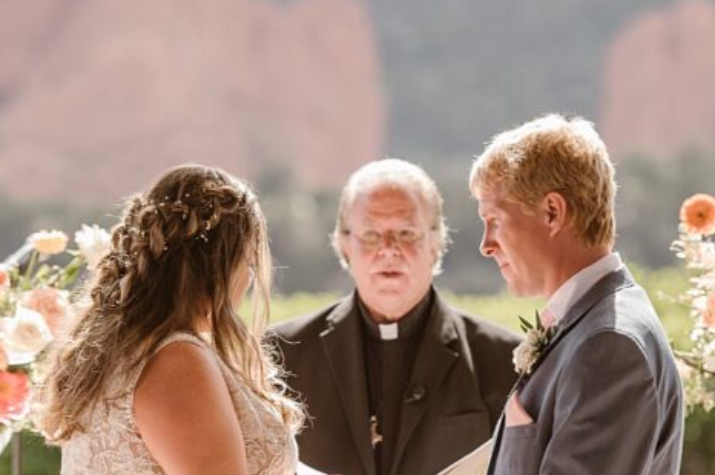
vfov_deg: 5.1
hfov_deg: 7.7
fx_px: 5319
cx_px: 384
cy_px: 346
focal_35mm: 268
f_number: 2.8
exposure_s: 1/1600
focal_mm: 122
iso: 500
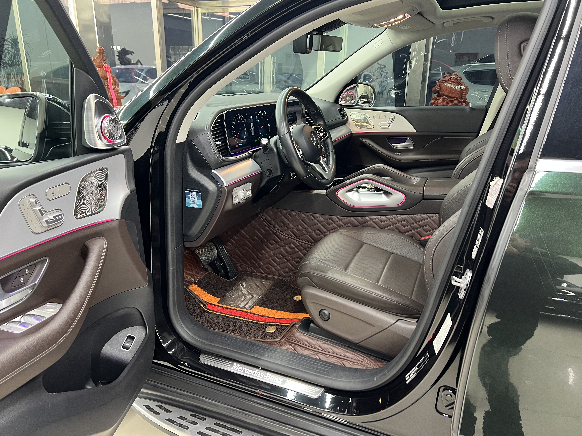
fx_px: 437
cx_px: 291
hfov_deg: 67.3
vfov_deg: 53.1
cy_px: 218
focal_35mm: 26
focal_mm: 5.7
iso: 200
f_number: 1.5
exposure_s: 1/50
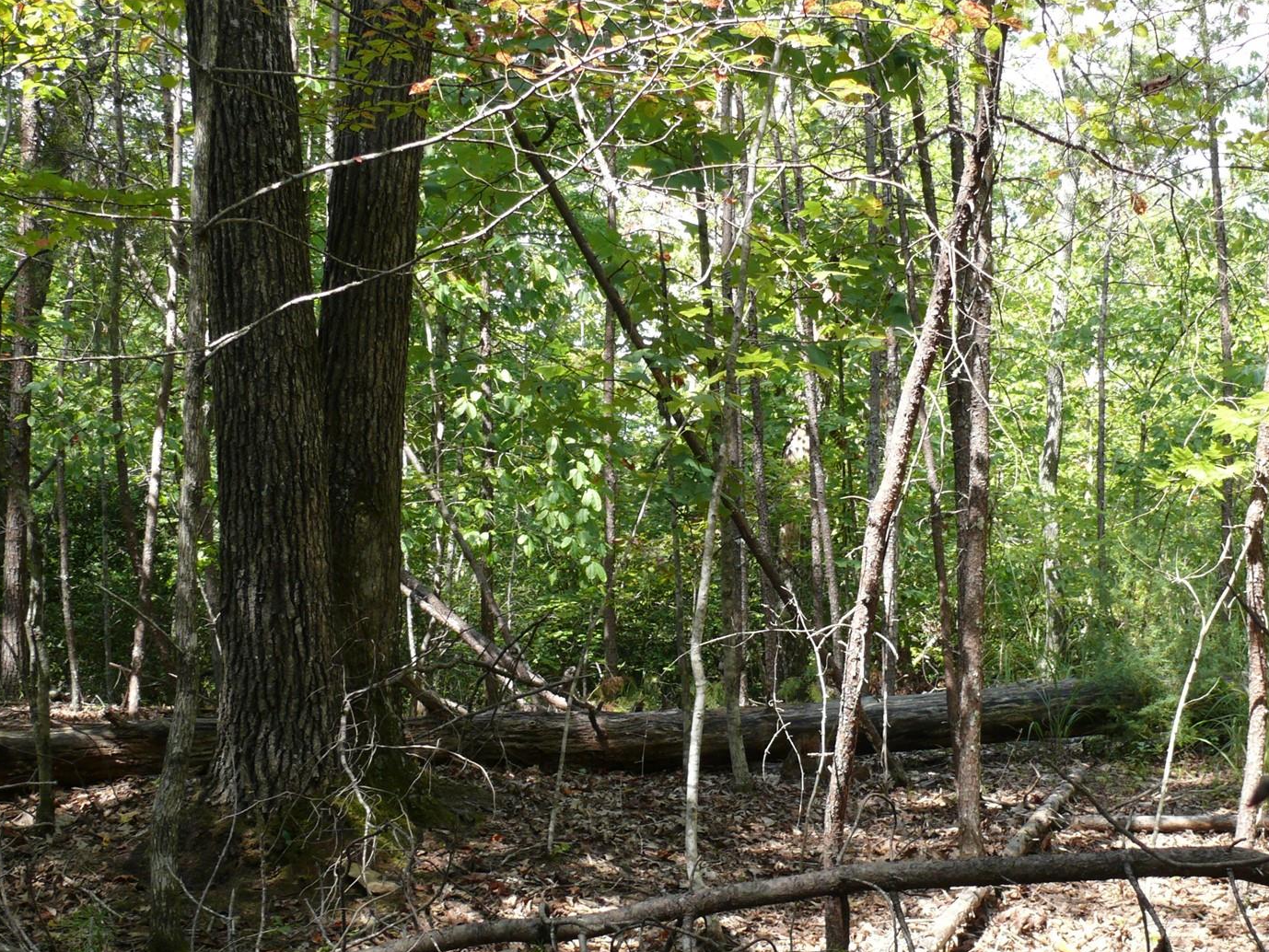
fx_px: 1907
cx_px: 800
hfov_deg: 36.6
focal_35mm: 52
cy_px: 602
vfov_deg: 27.9
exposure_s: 1/100
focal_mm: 7.4
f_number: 3.6
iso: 100
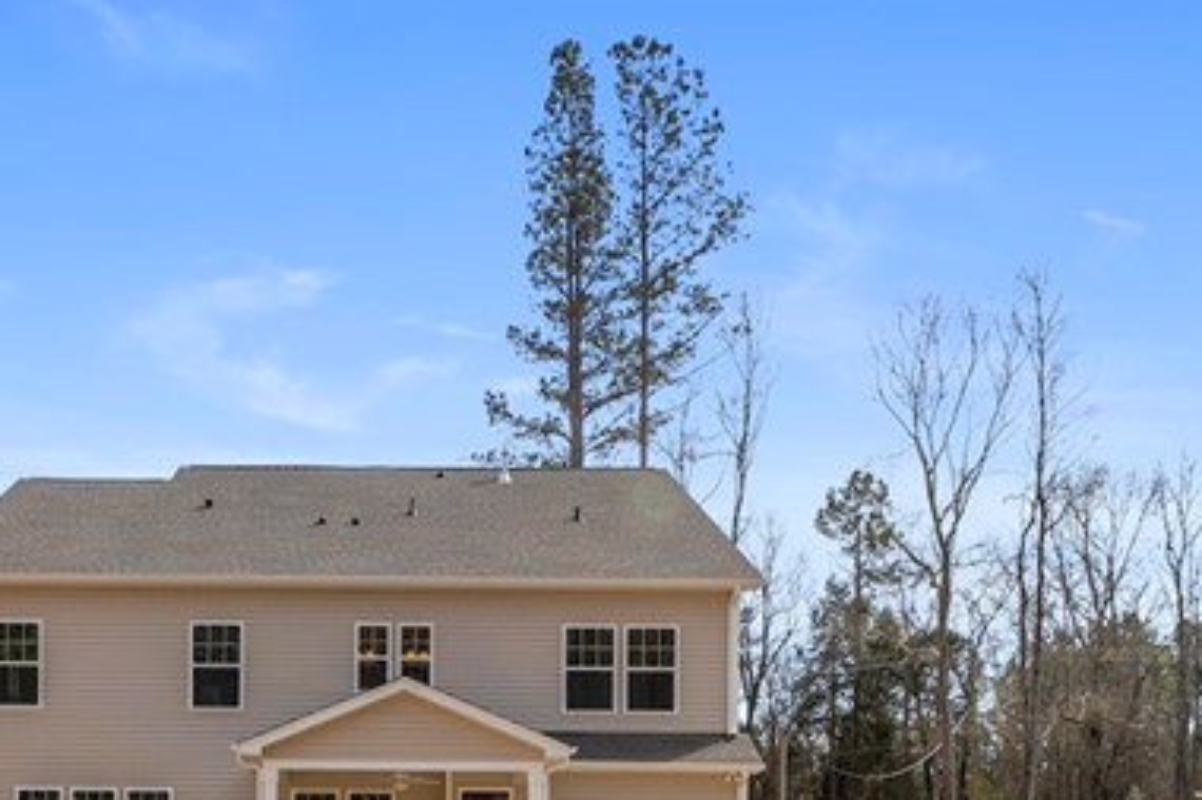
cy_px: 865
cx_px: 351
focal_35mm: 40
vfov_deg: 30.2
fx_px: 1335
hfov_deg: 47.3
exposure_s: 1/1250
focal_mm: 14
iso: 400
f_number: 6.3
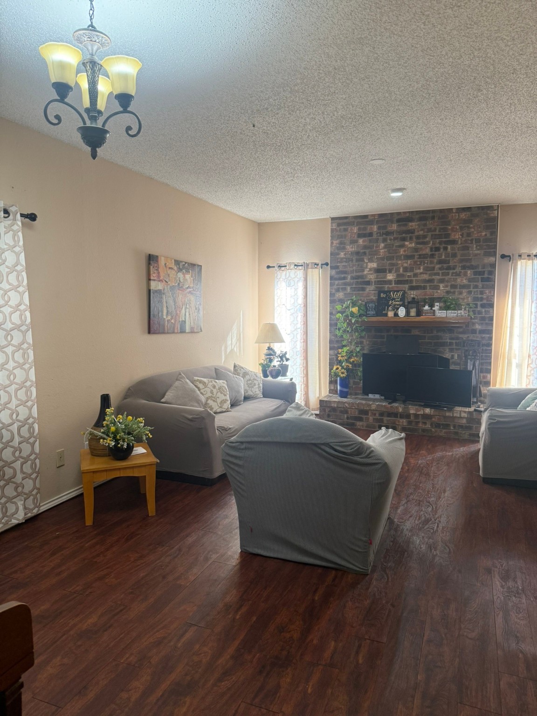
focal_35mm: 24
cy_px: 358
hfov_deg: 56.8
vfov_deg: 71.6
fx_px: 496
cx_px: 268
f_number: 1.78
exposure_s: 1/120
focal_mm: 6.76
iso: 200
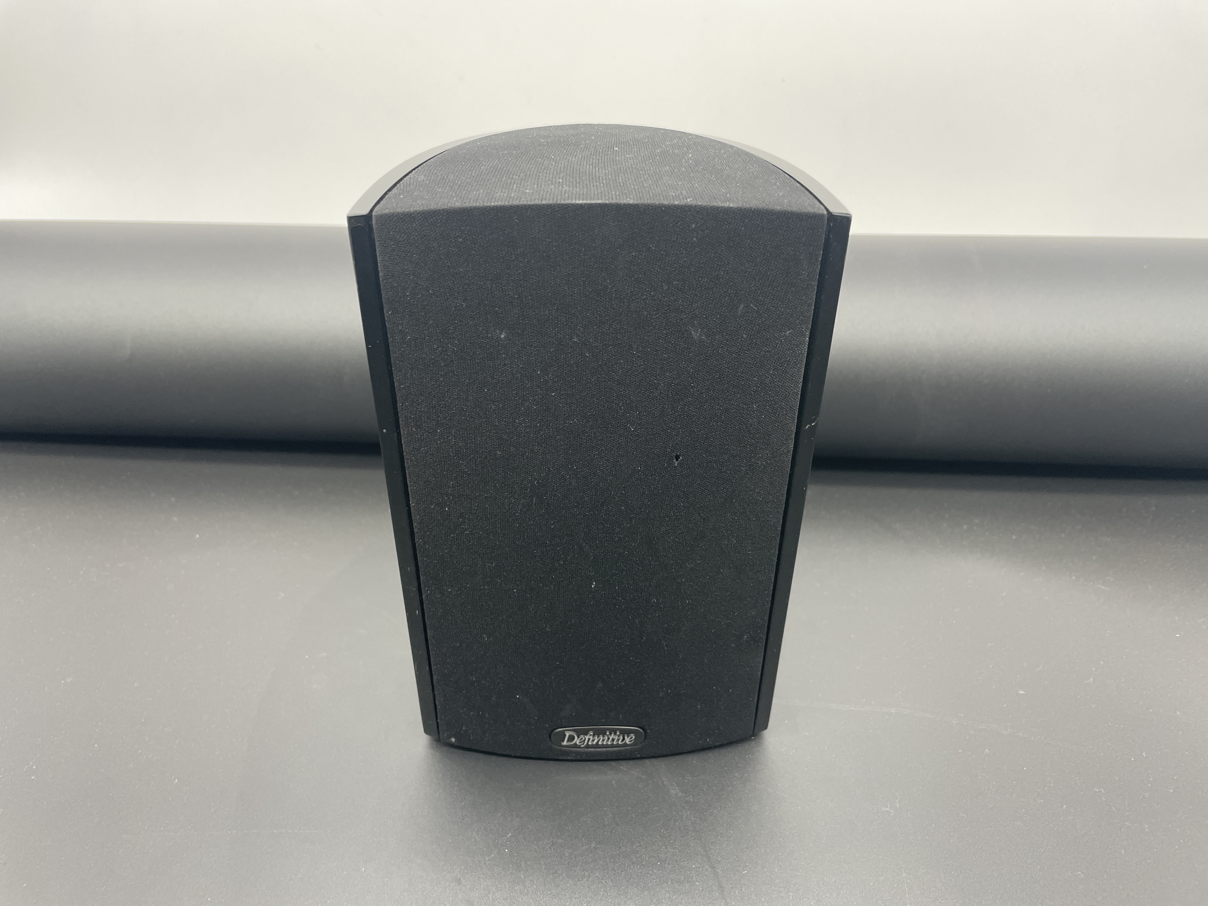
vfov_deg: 53.1
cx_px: 604
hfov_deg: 67.3
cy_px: 453
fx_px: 907
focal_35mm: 26
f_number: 1.6
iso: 125
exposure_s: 1/118
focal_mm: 4.2
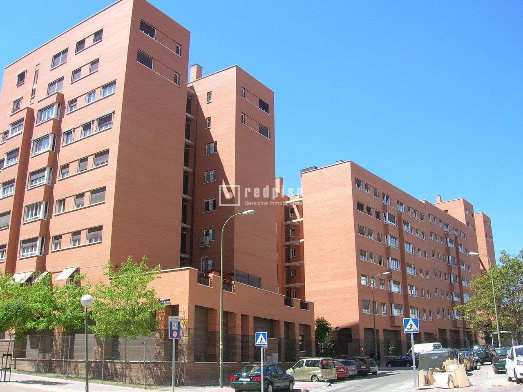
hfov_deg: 54.0
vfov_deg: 41.8
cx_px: 262
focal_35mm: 34
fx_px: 514
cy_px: 196
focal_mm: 5.7
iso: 50
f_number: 4.9
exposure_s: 1/200
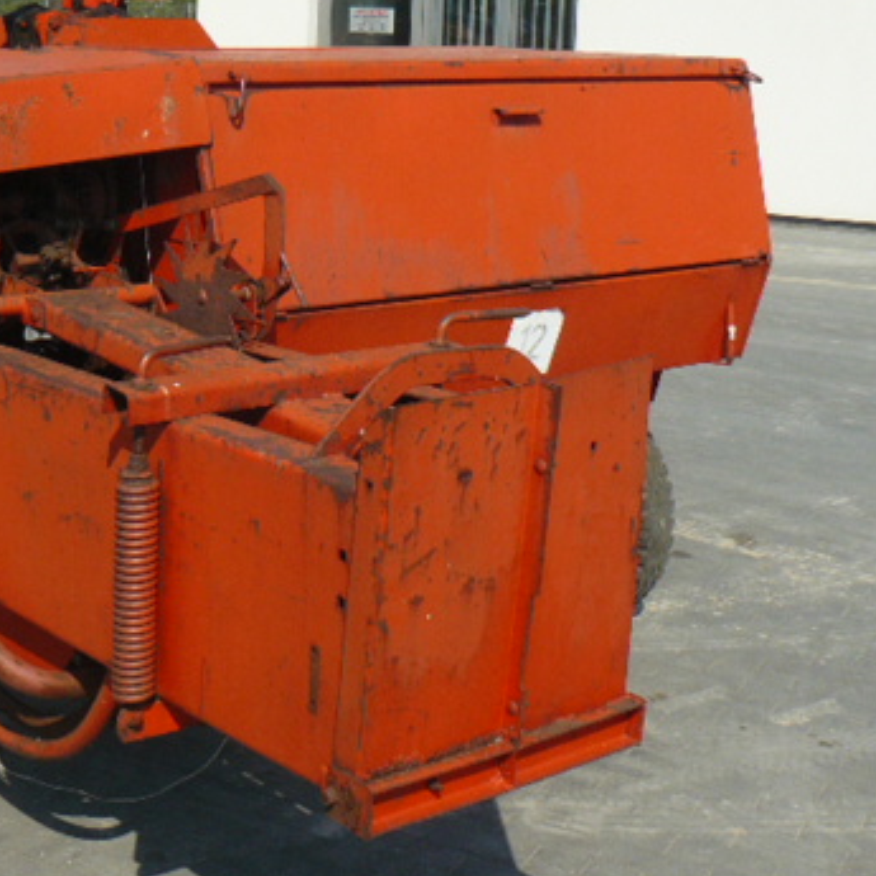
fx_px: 1689
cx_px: 104
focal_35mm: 59
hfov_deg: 28.1
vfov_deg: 29.0
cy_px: 340
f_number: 5.6
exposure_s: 1/500
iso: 100
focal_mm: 6
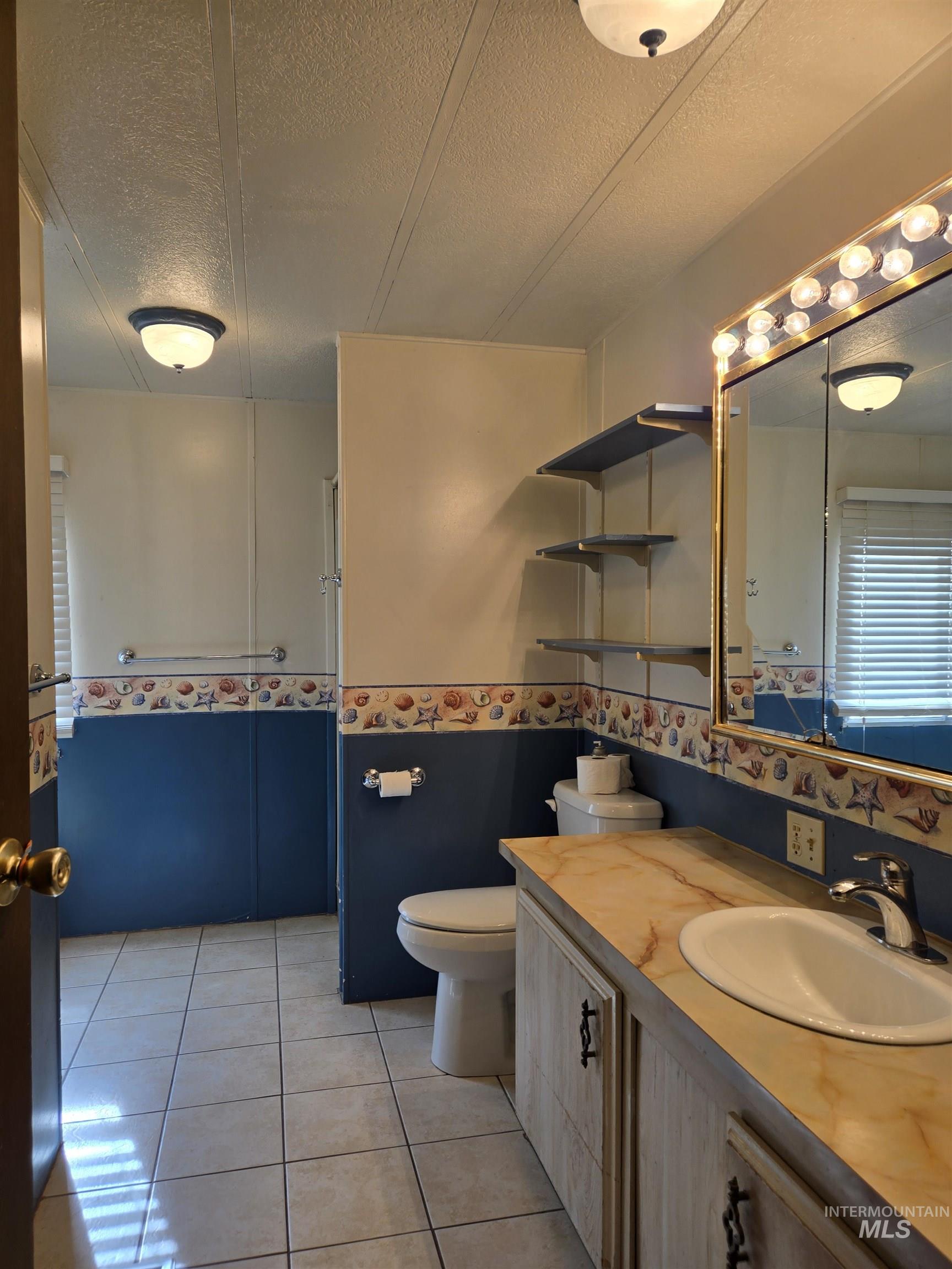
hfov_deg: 58.9
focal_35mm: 23
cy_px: 634
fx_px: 843
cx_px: 476
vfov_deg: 73.9
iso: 32
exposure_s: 1/120
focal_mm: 5.4
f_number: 1.8
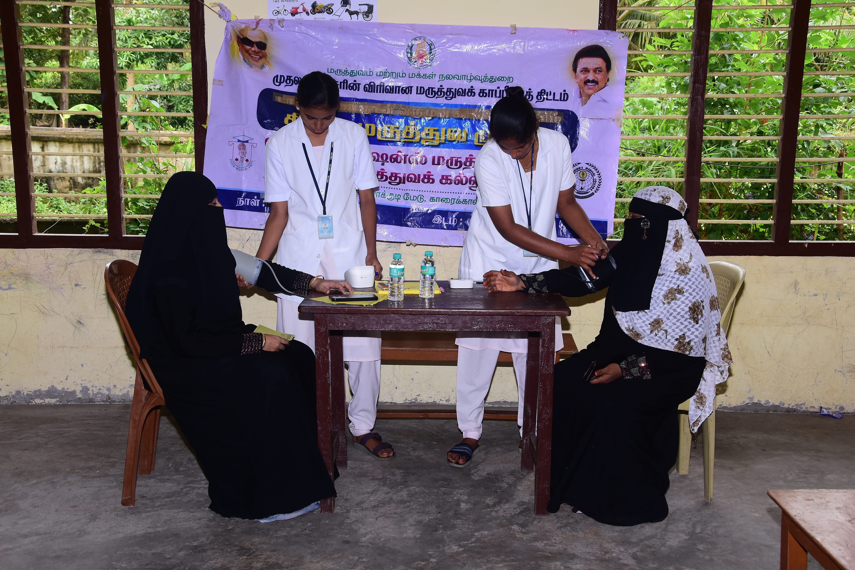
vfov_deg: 31.9
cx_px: 428
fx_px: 997
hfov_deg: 46.4
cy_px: 285
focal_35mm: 42
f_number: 8
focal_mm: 28
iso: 500
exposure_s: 1/125
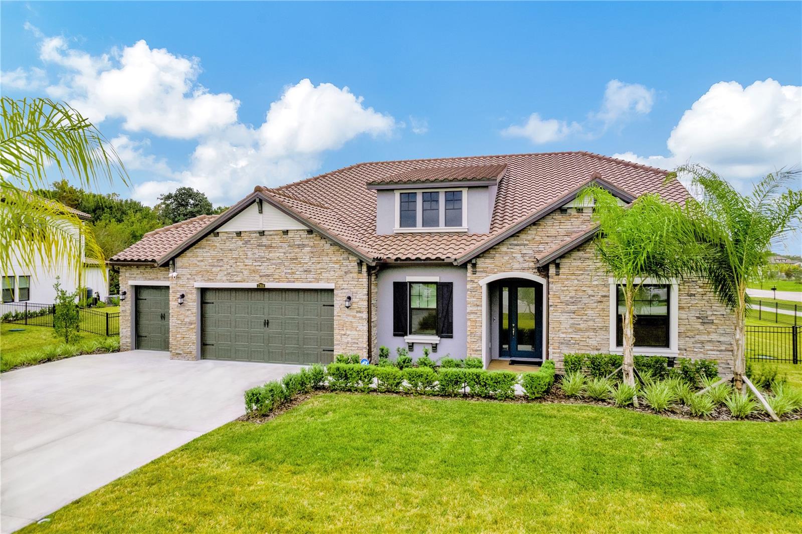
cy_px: 267
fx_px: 490
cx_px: 401
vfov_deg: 57.2
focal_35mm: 22
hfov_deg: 78.6
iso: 130
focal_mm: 8.38
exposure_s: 1/1250
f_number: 2.8
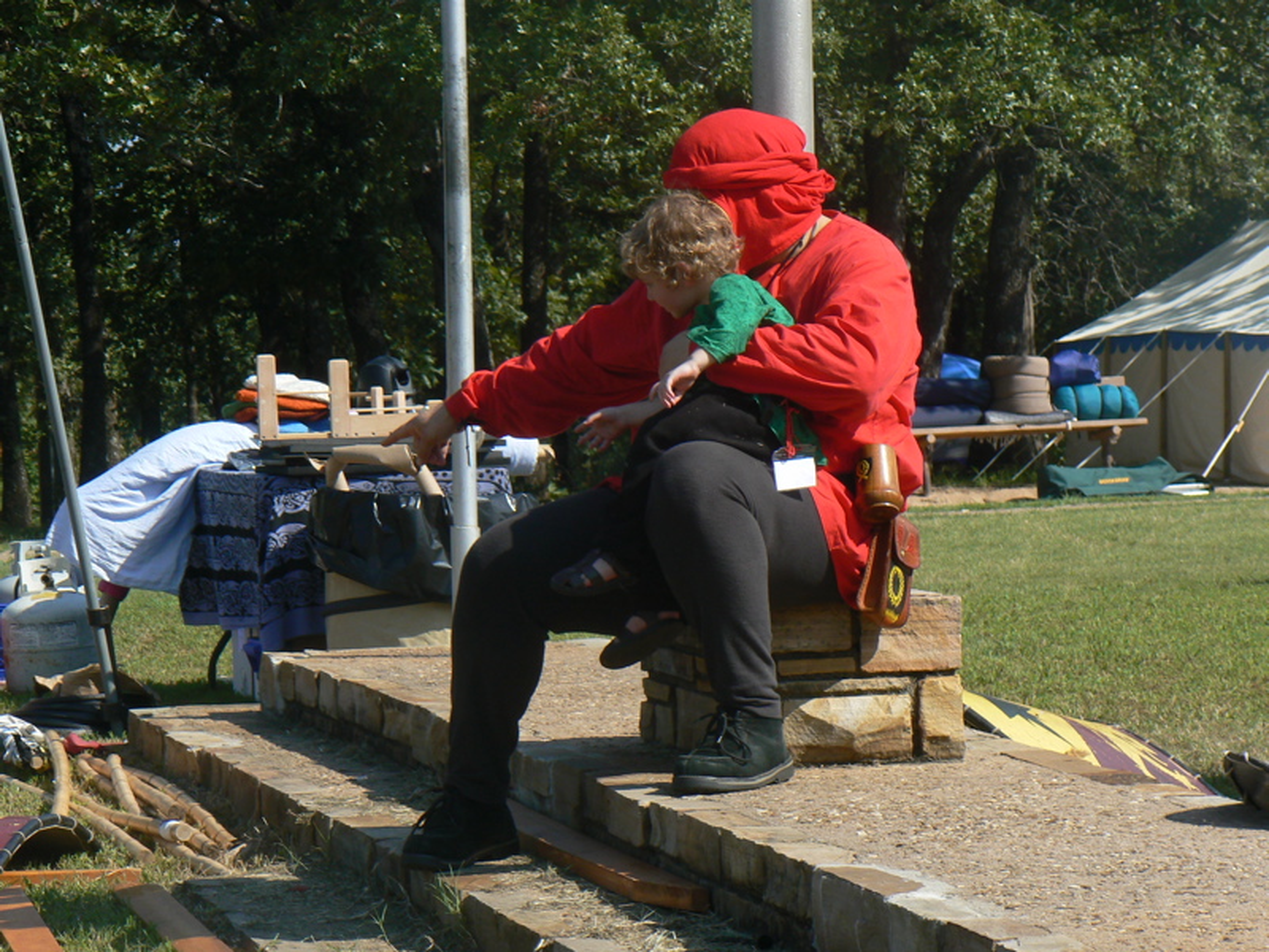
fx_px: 6012
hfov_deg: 12.0
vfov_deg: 9.1
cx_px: 634
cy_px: 476
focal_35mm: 164
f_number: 6.3
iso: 80
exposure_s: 1/400
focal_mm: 27.4
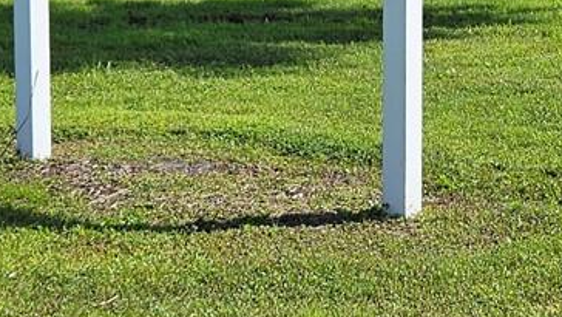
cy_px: -101
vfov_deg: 10.8
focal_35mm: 110
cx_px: 400
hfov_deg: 19.4
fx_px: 1640
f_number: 1.8
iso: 25
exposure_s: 1/2843
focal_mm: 5.4
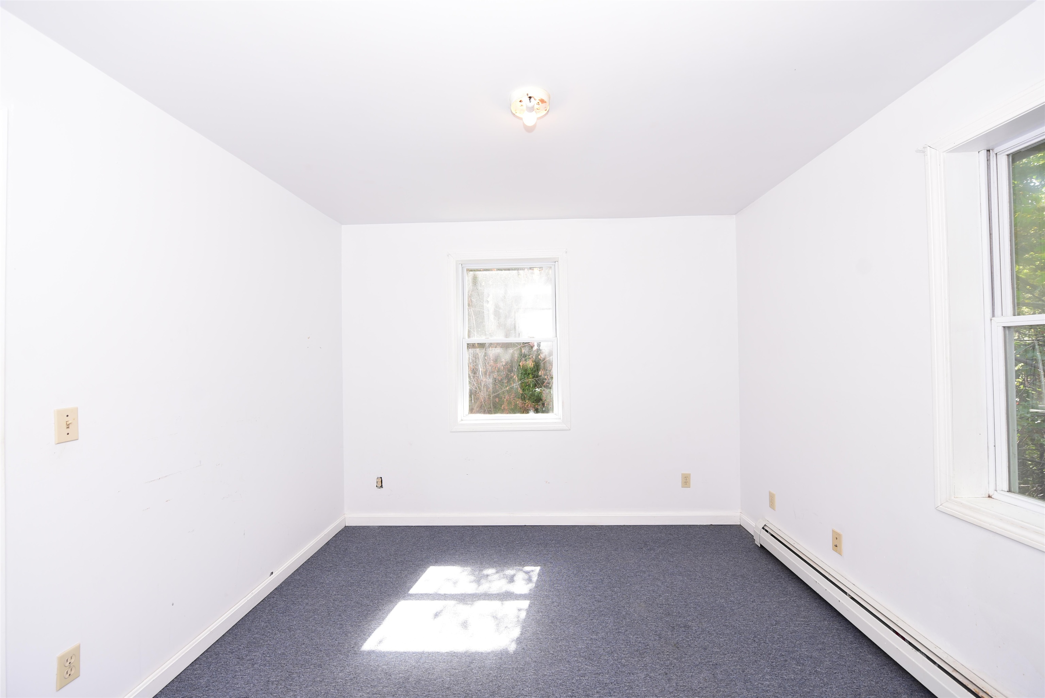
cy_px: 349
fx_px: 406
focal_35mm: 14
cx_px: 522
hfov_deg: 104.2
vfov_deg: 81.2
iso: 200
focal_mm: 14
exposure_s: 1/60
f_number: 5
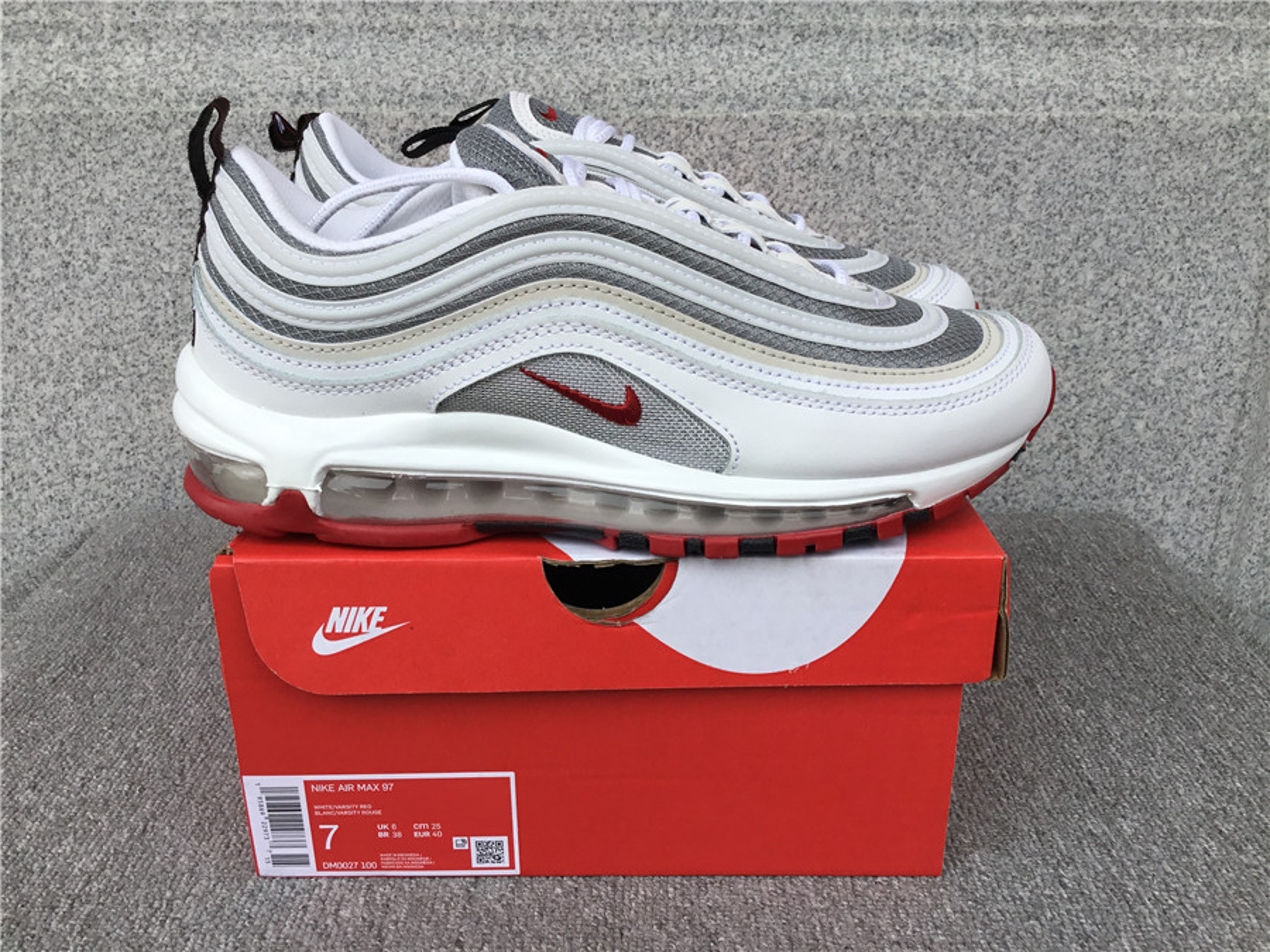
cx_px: 635
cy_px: 476
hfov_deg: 58.4
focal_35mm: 31
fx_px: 1137
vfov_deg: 45.4
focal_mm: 3.3
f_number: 2.4
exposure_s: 1/323
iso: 25
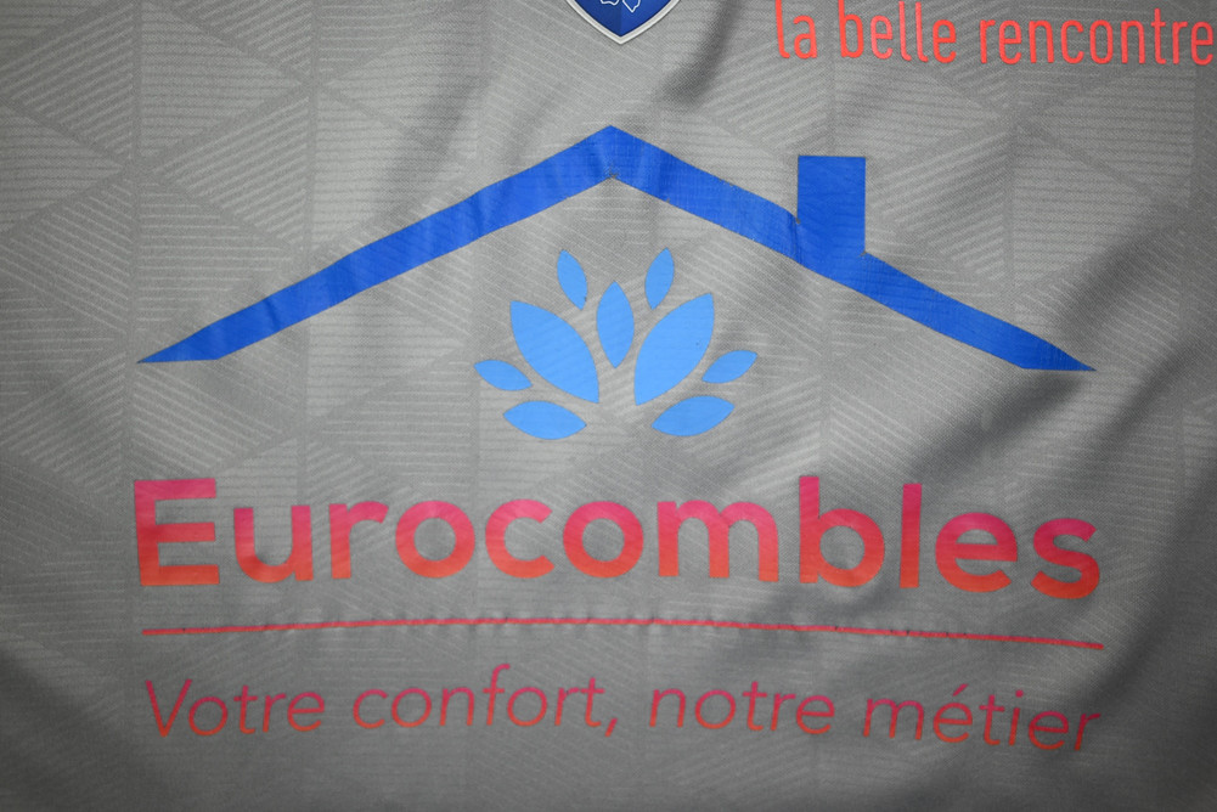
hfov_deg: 57.9
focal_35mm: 32
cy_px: 406
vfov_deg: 40.6
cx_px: 608
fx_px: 1099
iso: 200
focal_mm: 32.5
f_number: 4.8
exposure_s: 1/125
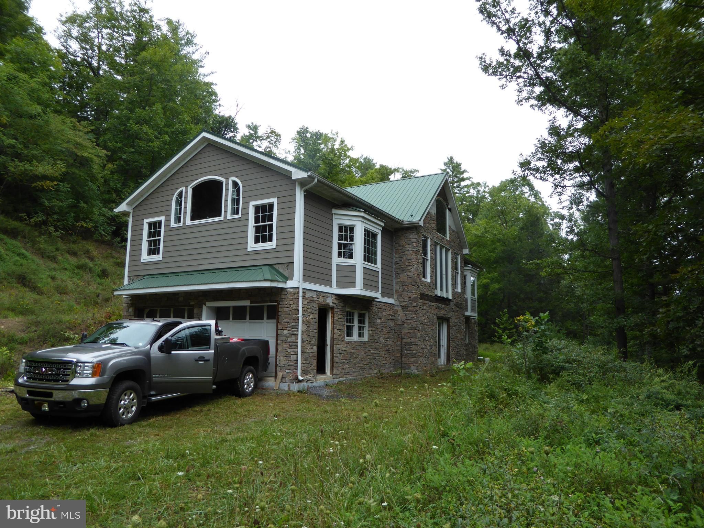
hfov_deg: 71.6
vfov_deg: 56.8
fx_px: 488
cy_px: 264
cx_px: 352
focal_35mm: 24
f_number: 3.3
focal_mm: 4.3
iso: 100
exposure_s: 1/160
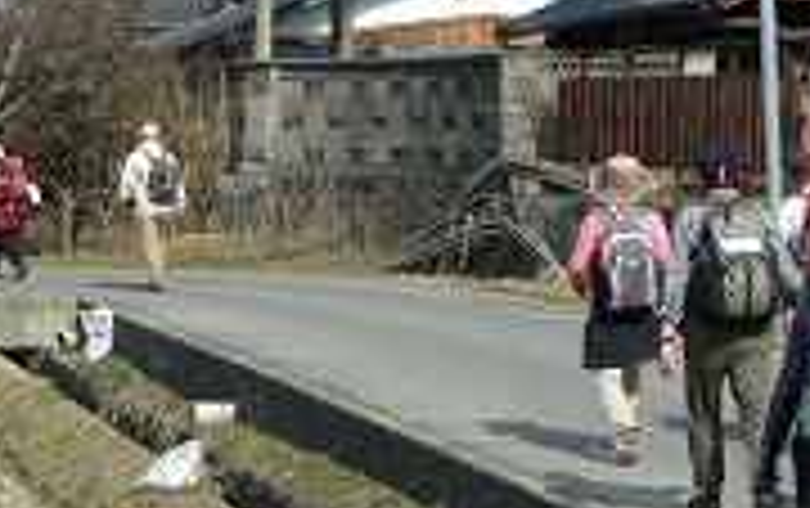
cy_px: -72
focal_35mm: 146
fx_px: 3227
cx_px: 292
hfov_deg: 14.3
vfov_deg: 8.9
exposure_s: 1/500
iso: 80
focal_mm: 10.4
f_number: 6.3
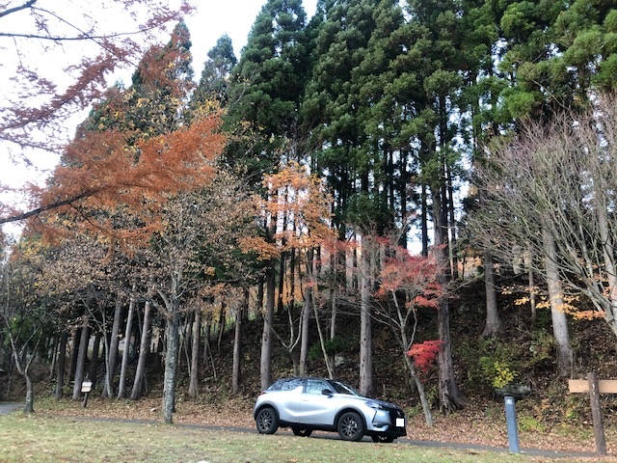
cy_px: 232
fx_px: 499
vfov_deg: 49.7
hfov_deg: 63.4
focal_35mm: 28
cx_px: 308
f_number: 1.8
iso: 25
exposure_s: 1/30
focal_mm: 3.99
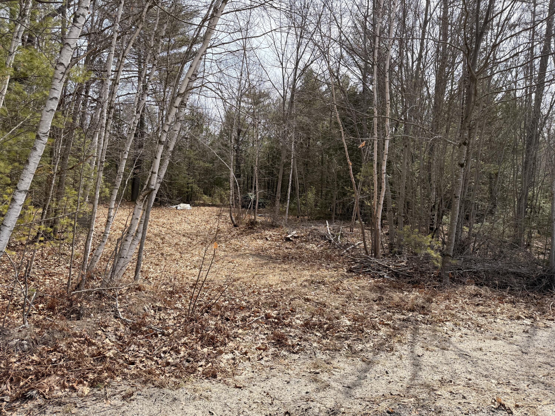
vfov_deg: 56.8
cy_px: 208
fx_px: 385
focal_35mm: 24
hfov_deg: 71.6
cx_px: 278
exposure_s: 1/3021
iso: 125
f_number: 1.78
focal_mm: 6.76
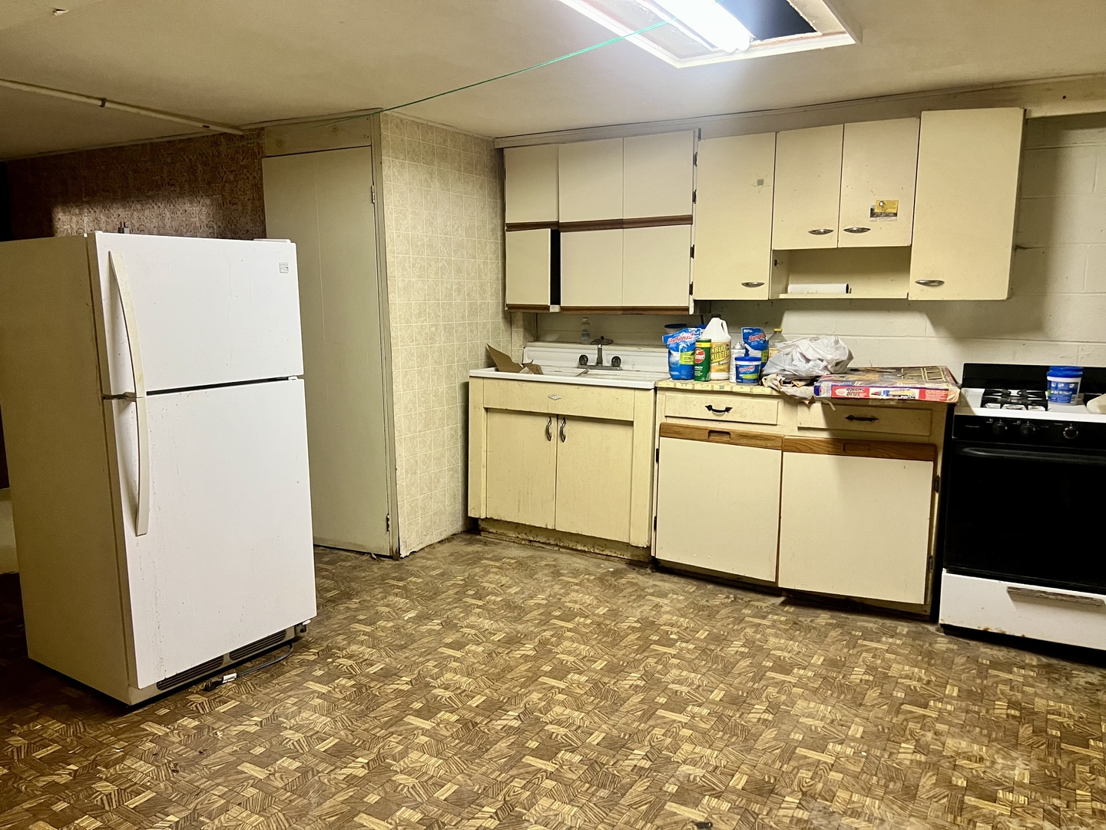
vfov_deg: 53.1
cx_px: 553
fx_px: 831
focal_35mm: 26
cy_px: 415
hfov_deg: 67.3
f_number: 1.5
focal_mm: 5.7
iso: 320
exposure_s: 1/60
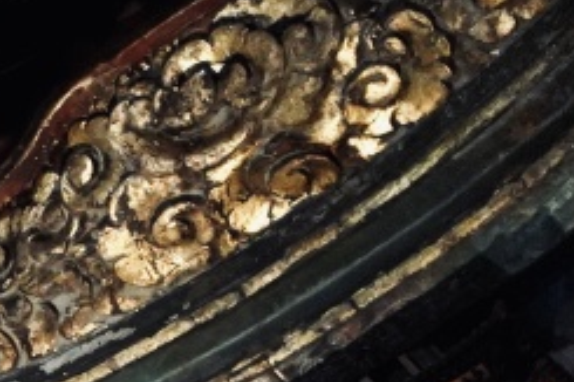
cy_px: 923
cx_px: -806
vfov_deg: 3.7
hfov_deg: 5.4
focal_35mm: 367
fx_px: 5847
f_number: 2.8
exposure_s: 1/250
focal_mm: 75
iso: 8000
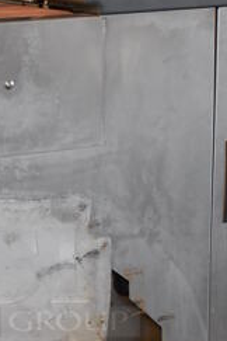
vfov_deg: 15.7
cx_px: -15
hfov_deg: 10.4
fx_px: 1228
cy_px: 263
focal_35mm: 130
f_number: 3.8
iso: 2200
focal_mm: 23
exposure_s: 1/125
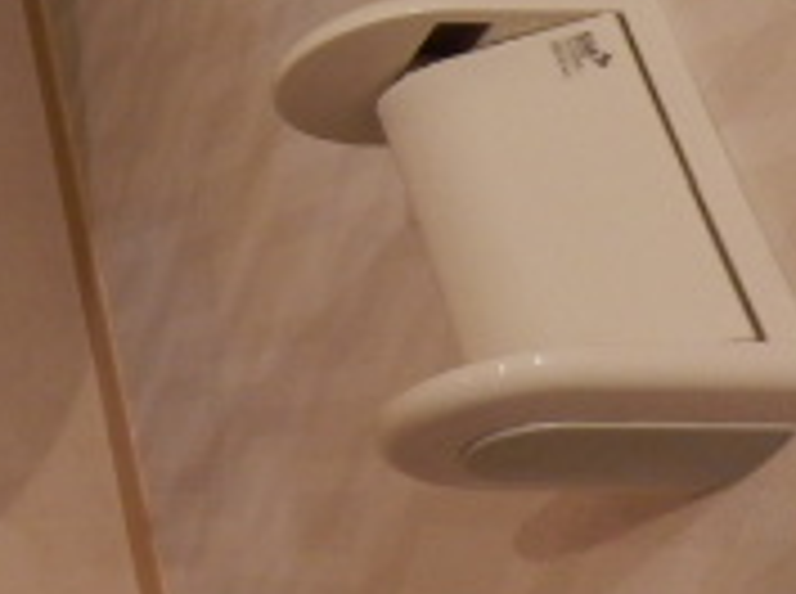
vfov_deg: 15.3
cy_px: -356
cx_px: -531
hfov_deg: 18.7
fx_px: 1997
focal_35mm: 87
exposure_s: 1/30
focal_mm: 4.2
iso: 250
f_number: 3
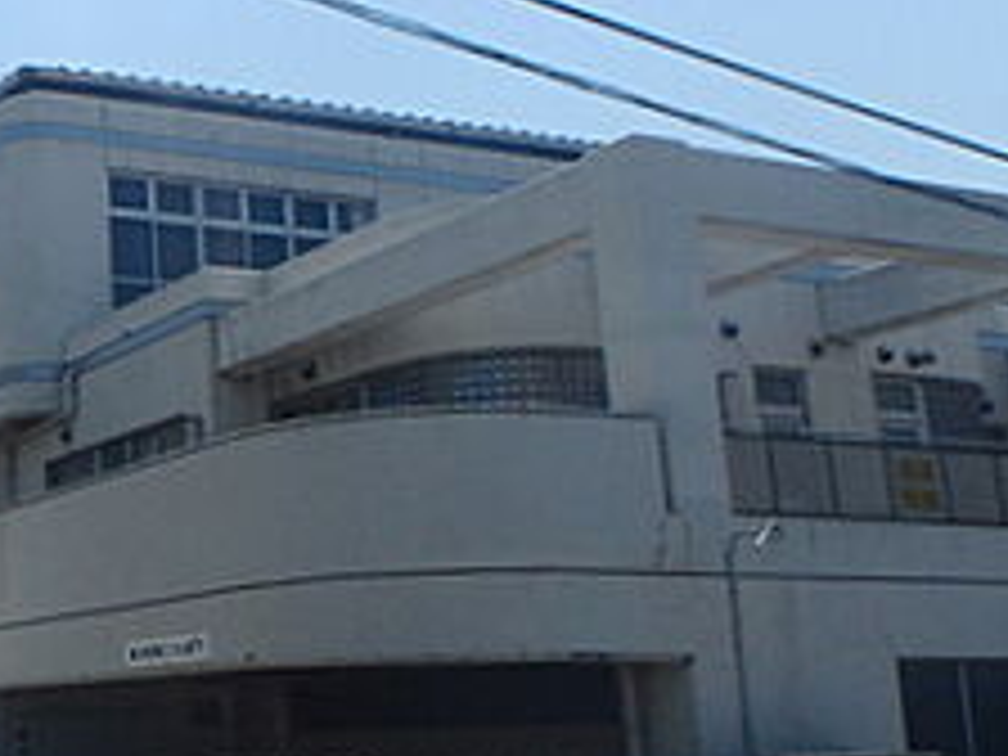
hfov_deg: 29.9
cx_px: -94
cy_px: 349
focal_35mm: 58
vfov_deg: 25.2
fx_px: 1689
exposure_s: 1/800
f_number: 6
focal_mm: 3.7
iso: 125
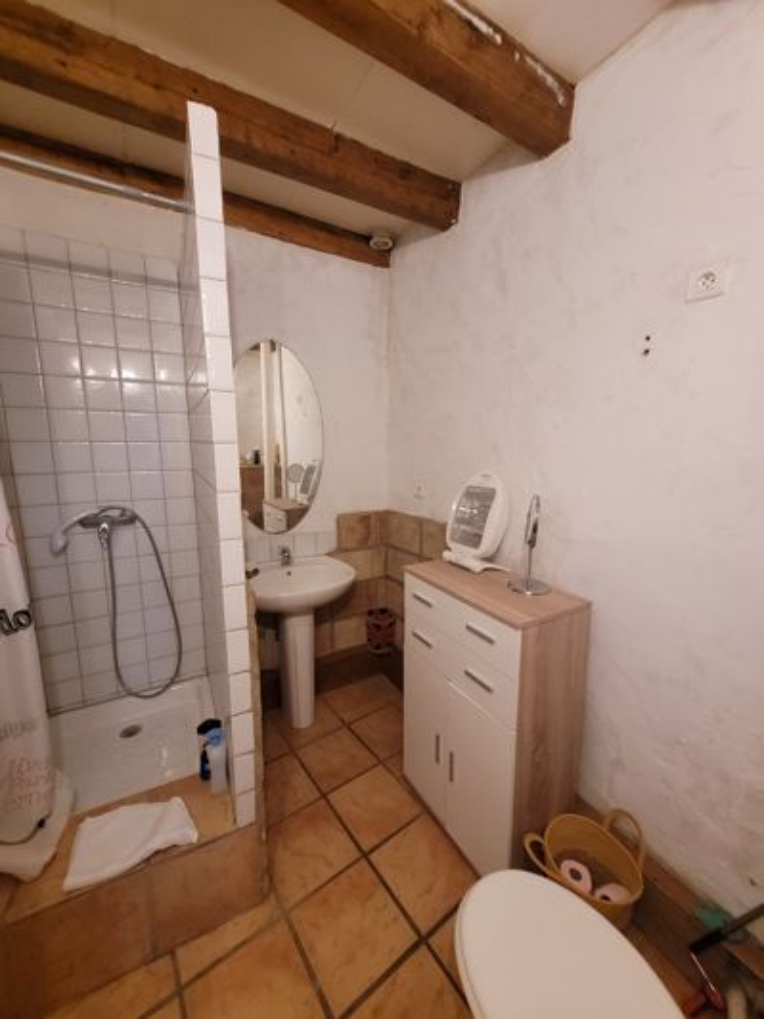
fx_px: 383
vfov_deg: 106.2
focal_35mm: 13
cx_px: 382
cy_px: 510
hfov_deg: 89.9
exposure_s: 1/33
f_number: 2.2
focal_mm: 1.74
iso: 640
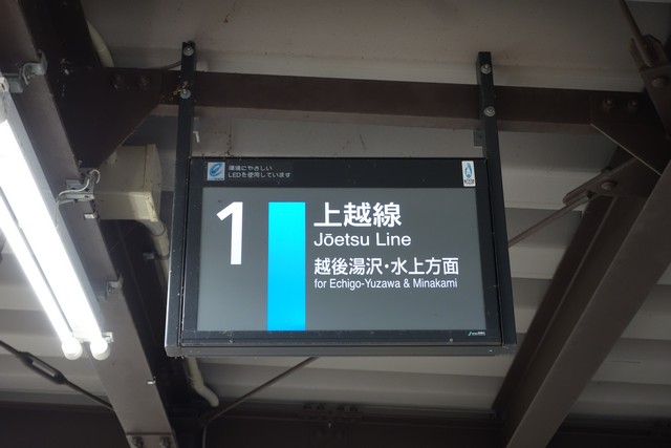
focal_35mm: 63
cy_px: 224
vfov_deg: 21.6
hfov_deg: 31.9
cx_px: 336
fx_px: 1174
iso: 640
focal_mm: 23.27
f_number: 3.5
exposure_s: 1/100
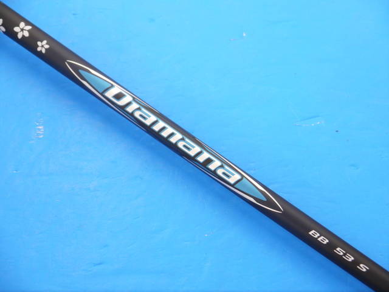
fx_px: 944
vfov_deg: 17.6
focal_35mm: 84
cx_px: 194
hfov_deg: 23.3
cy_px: 146
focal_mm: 42
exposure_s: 1/80
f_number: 5.6
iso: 800
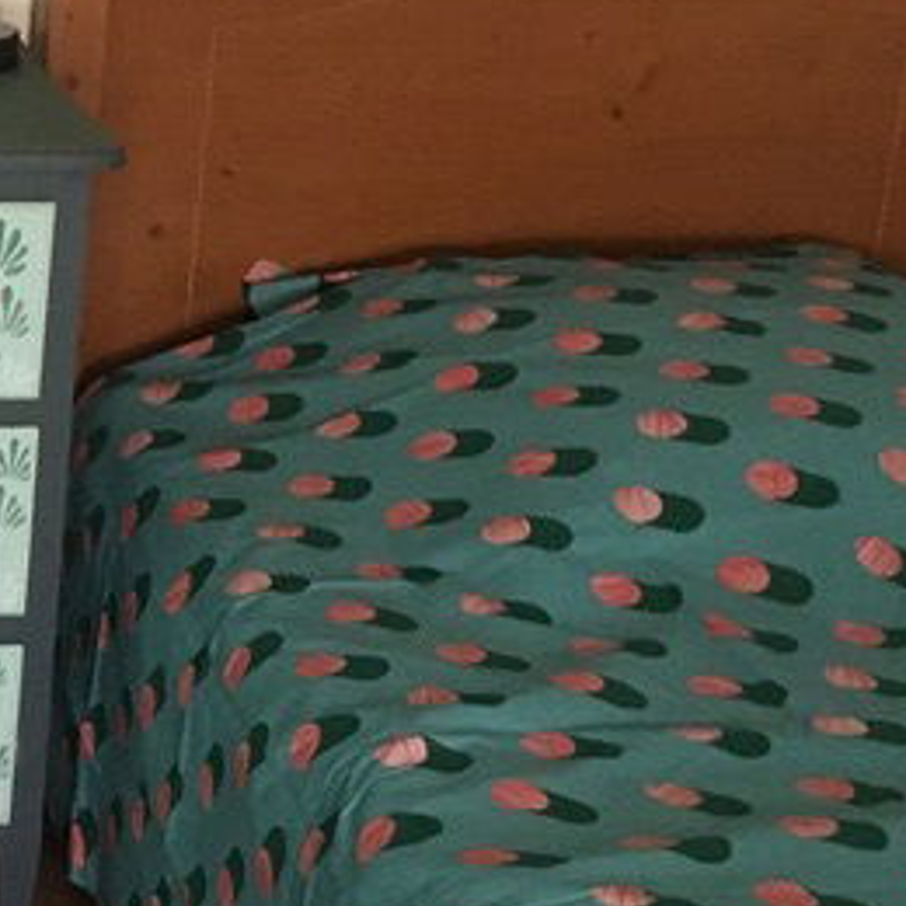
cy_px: 341
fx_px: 2991
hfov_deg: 15.5
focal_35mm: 101
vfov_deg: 17.2
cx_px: -568
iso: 200
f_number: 2.2
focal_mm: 4.15
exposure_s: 1/17
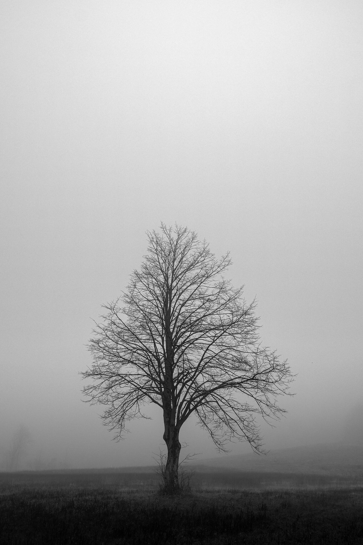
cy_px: 272
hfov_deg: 33.4
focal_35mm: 40
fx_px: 605
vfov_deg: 48.5
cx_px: 182
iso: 160
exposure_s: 1/80
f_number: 6.4
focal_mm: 26.5
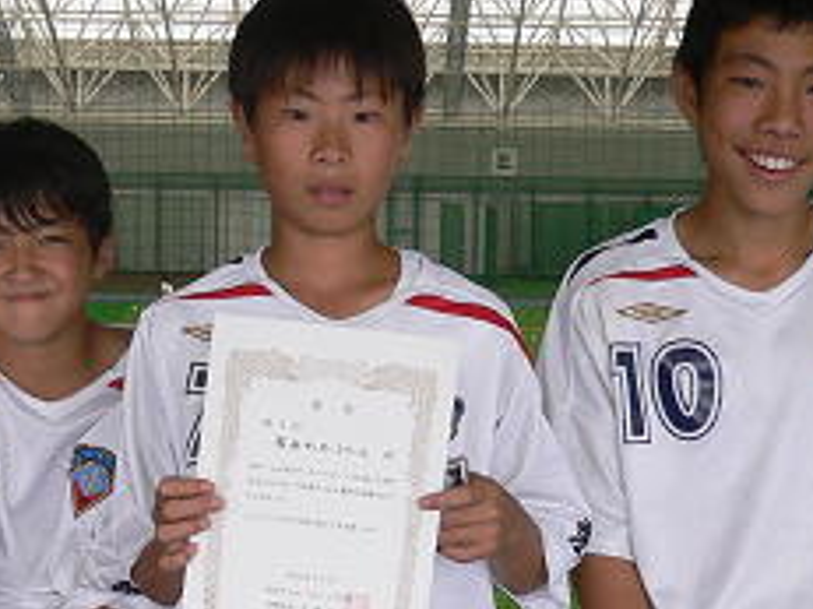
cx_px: 355
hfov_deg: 20.2
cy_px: 472
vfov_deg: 15.2
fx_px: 2277
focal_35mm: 97
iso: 80
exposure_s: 1/160
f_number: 2.8
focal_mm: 5.8
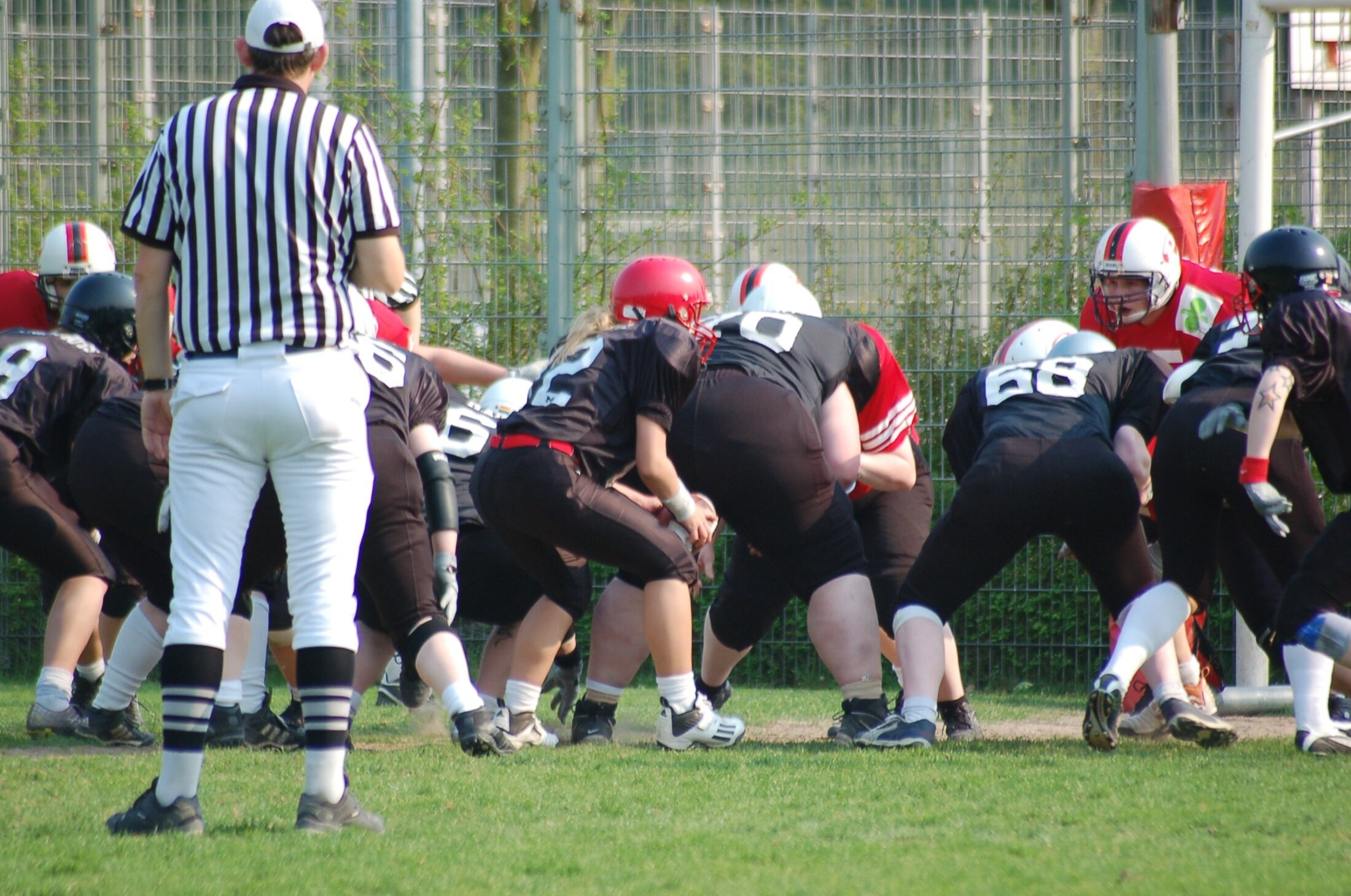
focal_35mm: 450
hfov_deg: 4.6
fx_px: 16856
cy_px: 448
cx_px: 676
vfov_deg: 3.0
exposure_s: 1/500
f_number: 5.6
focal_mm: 300
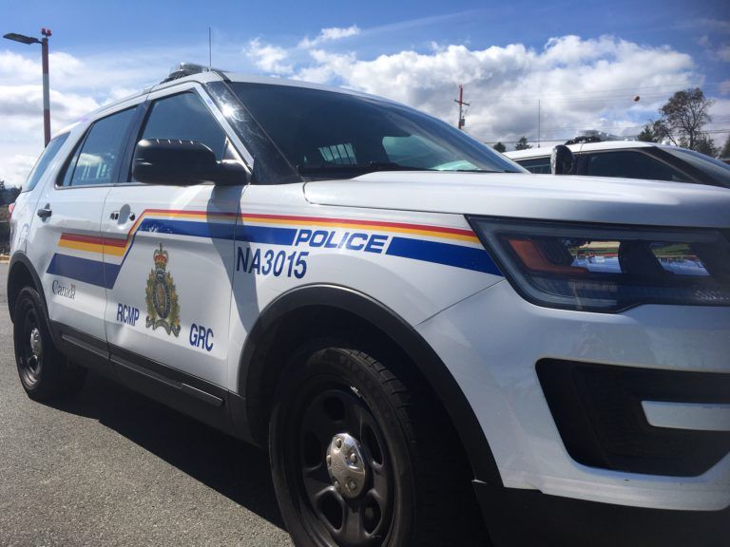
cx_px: 365
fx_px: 612
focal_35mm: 29
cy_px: 274
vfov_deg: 48.2
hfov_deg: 61.7
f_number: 2.2
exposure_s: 1/2564
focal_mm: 4.15
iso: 25
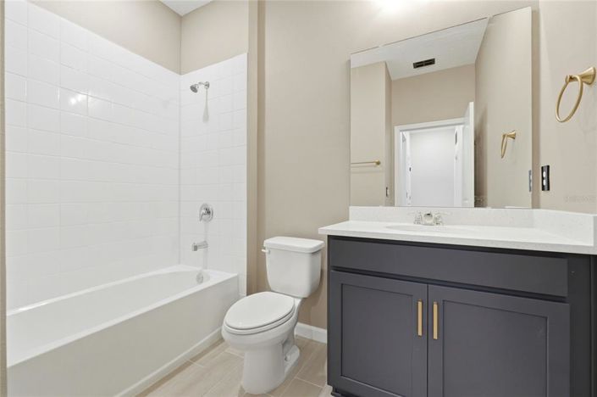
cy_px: 198
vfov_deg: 77.2
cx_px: 298
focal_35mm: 15
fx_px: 248
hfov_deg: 100.5
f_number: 7.1
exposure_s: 1/40
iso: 100
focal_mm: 10
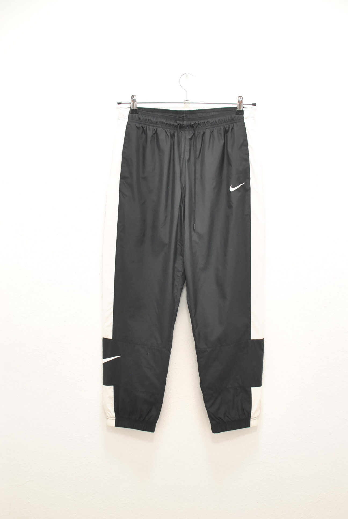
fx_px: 759
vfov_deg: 37.8
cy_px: 260
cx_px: 174
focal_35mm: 52
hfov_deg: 25.8
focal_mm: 35
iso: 800
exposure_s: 1/80
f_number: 4
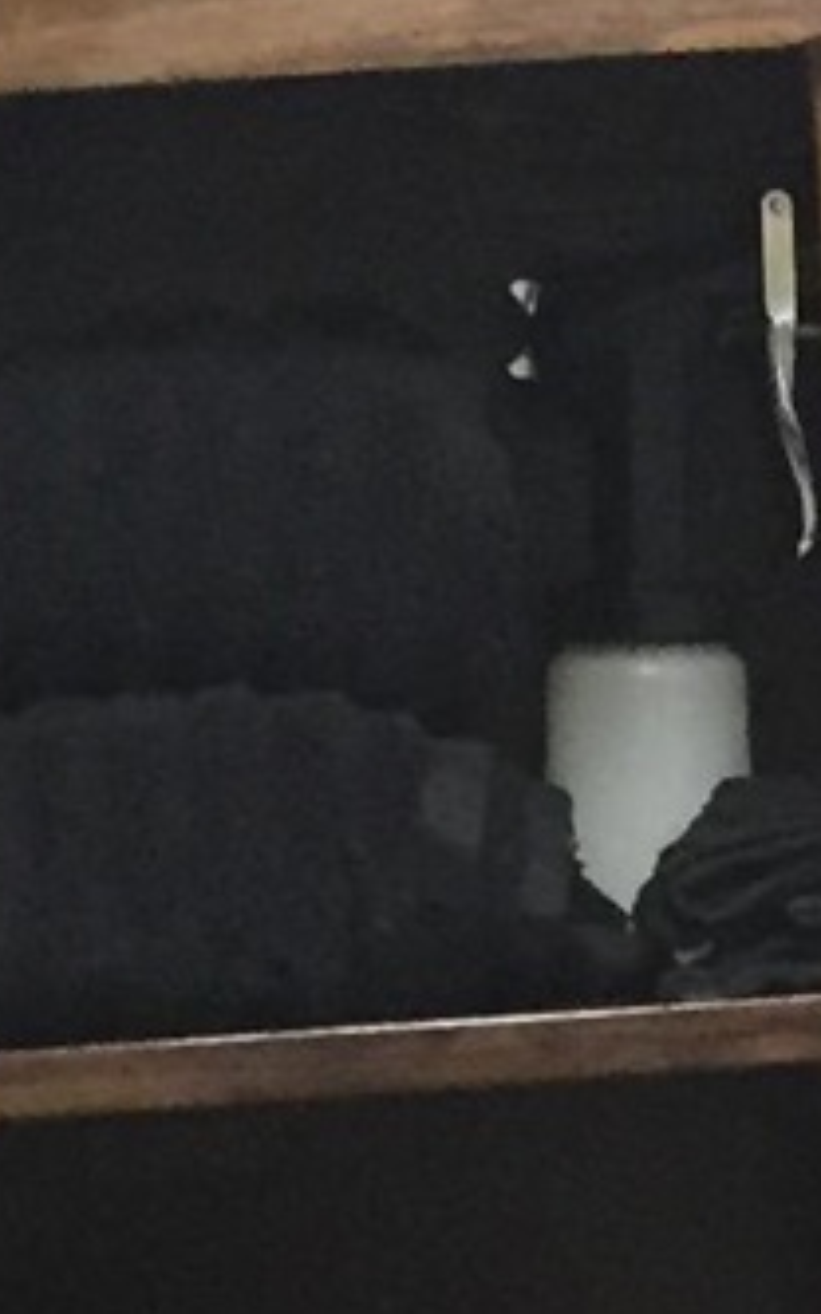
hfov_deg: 6.1
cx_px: 1141
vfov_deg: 9.7
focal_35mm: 213
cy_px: 1590
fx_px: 7629
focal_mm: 4.15
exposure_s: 1/20
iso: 250
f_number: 2.2
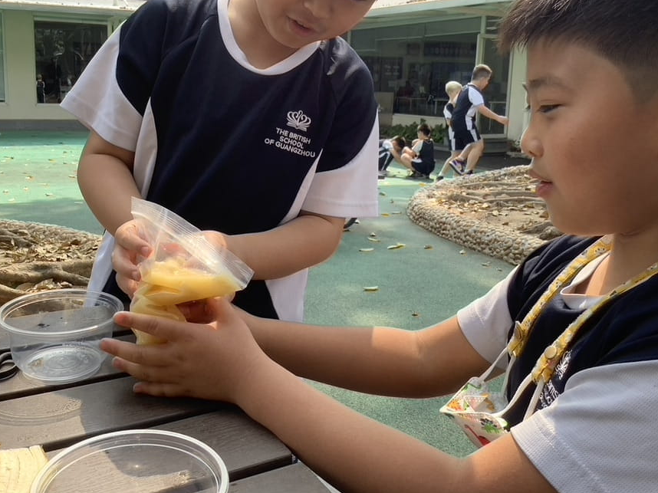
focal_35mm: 37
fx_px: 703
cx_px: 283
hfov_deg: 50.0
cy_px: 201
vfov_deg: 38.5
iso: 25
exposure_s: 1/112
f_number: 2.4
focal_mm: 3.3
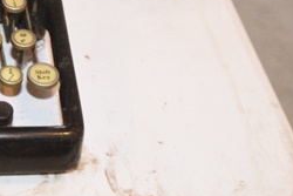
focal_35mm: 120
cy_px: -133
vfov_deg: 10.8
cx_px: -16
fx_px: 977
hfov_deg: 16.6
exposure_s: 1/60
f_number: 3.8
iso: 640
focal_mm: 20
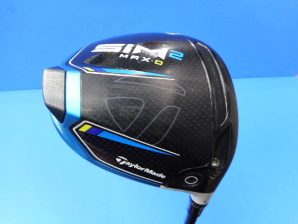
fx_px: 224
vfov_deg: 53.1
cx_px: 144
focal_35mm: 26
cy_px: 109
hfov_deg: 67.3
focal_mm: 4.5
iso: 200
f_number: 3.7
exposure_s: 1/30
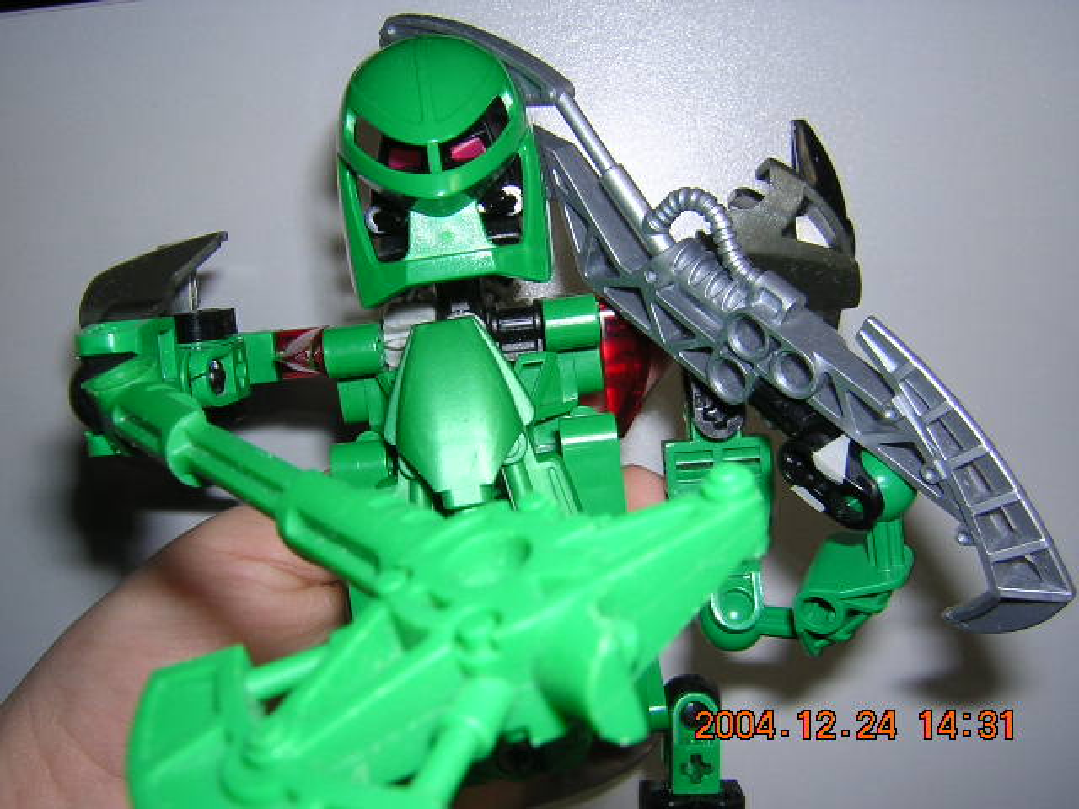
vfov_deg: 39.7
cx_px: 540
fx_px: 1122
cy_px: 404
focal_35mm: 36
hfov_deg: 51.4
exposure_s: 1/60.1
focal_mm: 4.7
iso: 100
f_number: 5.2
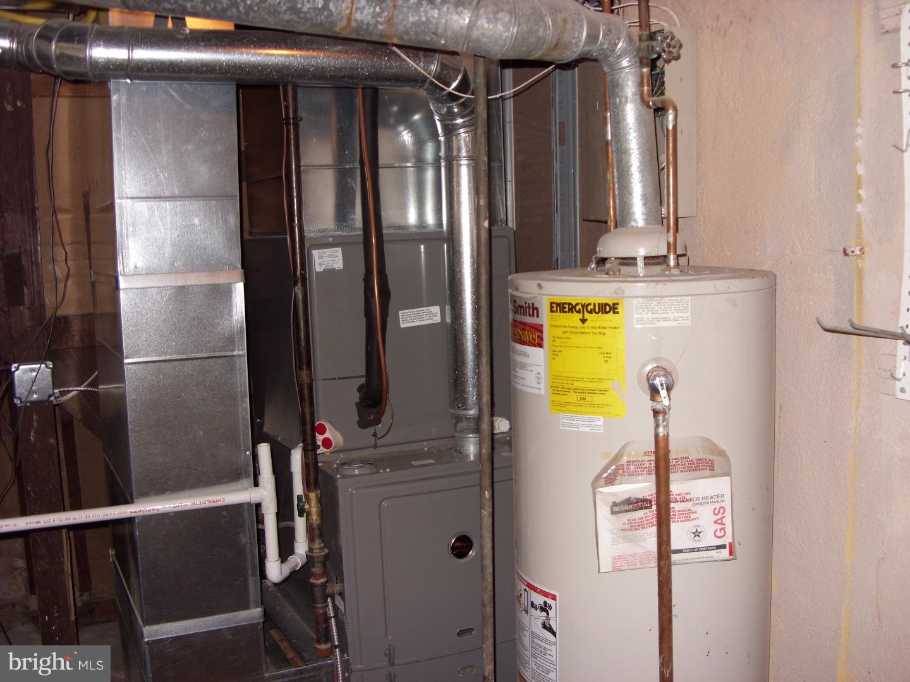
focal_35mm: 38
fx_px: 999
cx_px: 455
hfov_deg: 49.0
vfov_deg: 37.7
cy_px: 341
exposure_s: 1/30
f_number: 2.8
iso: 50
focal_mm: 6.3
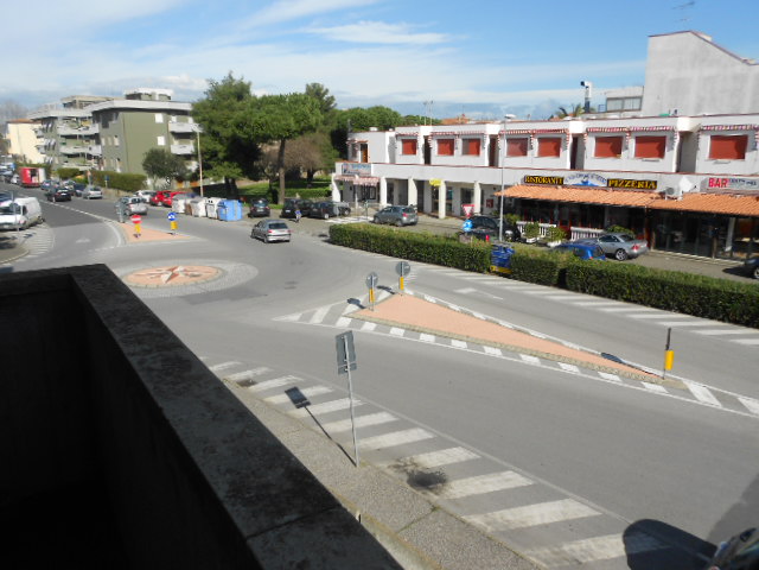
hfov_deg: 67.3
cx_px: 380
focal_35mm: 26
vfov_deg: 53.1
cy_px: 285
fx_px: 570
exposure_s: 1/1250
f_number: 3.2
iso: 80
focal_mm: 4.6
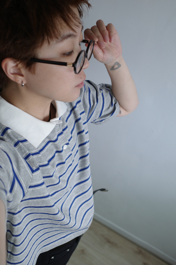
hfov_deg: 37.9
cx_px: 88
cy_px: 132
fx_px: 257
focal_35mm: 35
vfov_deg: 54.4
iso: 500
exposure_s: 1/30
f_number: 2.8
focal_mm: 18.3
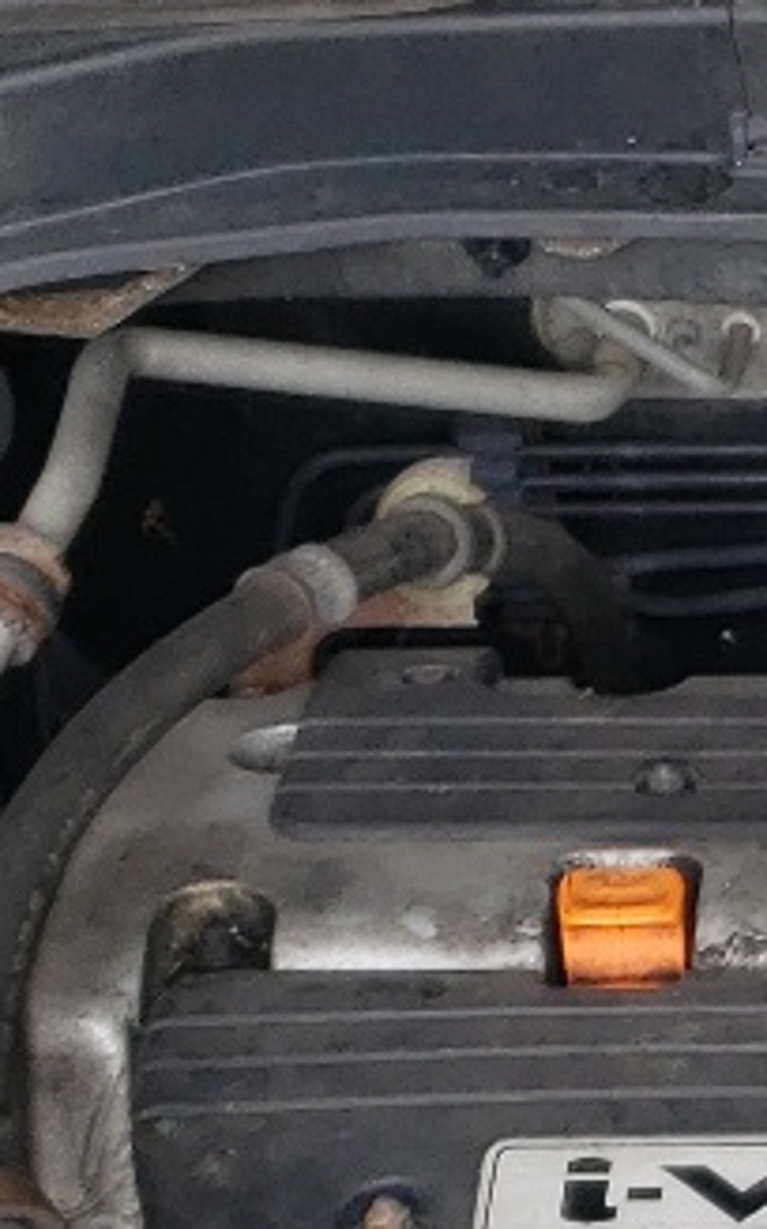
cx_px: 1429
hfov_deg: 9.2
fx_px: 4521
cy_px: 1097
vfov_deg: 15.3
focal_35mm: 135
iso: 50
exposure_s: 1/185
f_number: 1.5
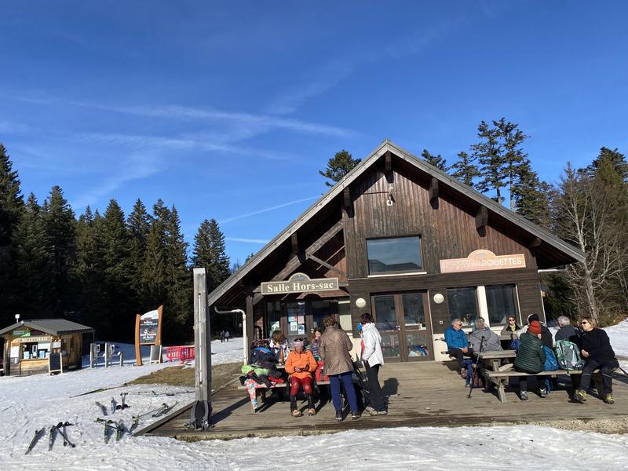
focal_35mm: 26
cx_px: 314
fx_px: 472
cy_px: 236
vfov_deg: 53.1
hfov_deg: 67.3
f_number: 1.8
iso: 32
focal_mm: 4.25
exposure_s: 1/2513
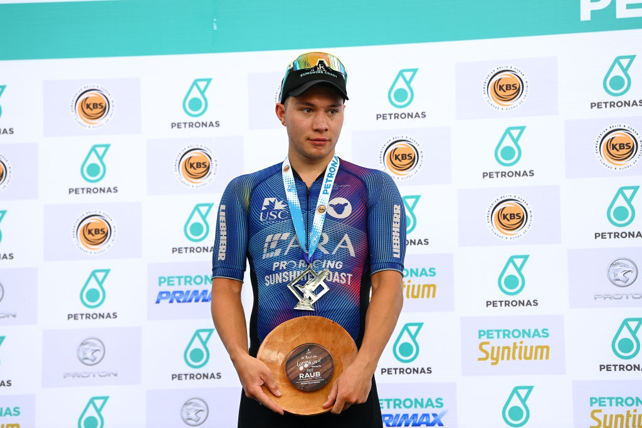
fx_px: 2408
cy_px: 214
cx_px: 321
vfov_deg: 10.2
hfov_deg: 15.2
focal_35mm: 135
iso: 400
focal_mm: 135
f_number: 3.5
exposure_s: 1/800
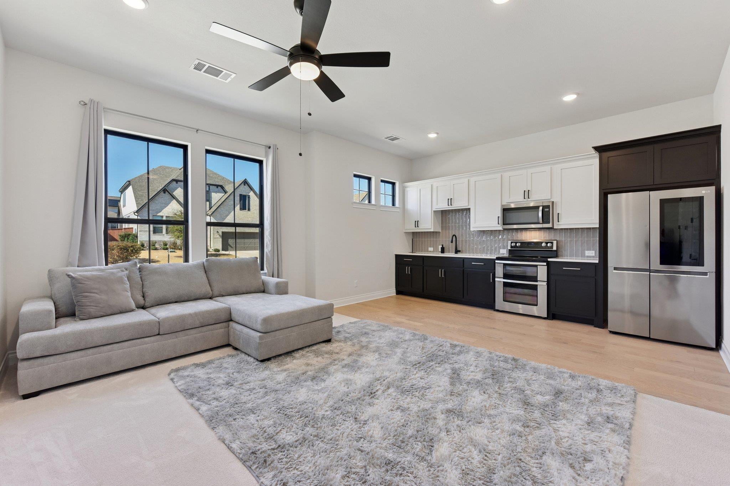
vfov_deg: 77.3
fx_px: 304
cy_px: 243
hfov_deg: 100.4
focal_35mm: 15
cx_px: 365
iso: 800
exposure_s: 1/125
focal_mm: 15
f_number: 7.1
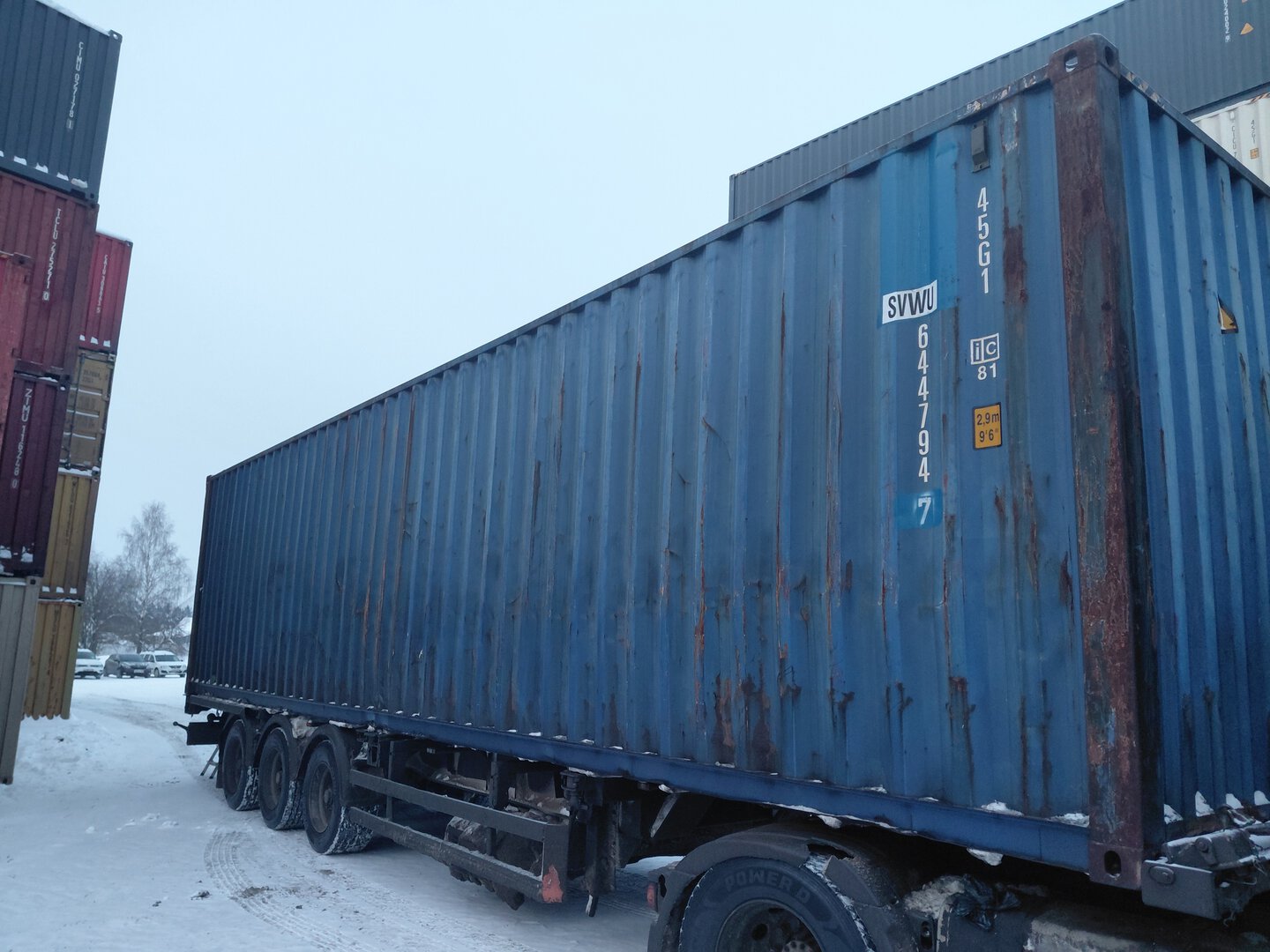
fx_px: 917
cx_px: 635
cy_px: 476
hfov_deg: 69.4
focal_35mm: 25
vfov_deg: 54.9
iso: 250
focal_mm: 4.69
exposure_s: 1/60
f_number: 1.8
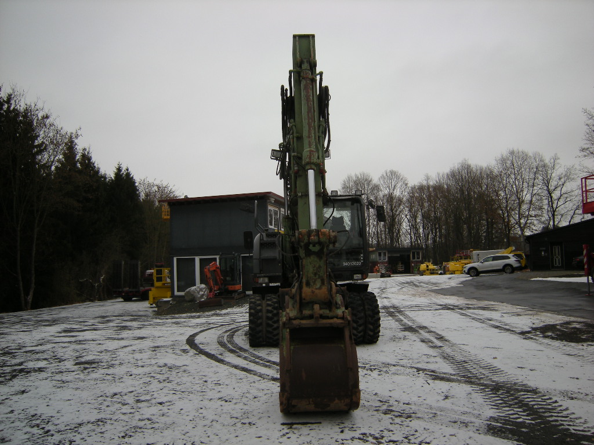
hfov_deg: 63.4
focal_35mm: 28
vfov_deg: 49.7
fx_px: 480
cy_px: 222
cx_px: 297
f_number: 2.8
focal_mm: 4.7
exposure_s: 1/234
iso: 64
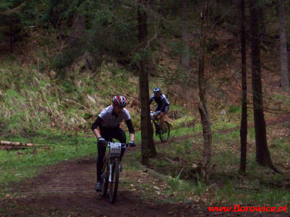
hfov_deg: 16.8
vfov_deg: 12.7
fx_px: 980
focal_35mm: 117
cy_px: 108
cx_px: 145
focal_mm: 19.2
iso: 400
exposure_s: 1/125
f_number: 4.4
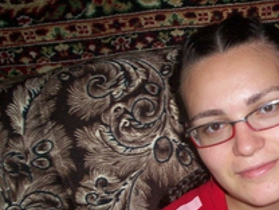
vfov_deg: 18.6
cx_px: 299
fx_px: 629
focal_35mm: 78
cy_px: 186
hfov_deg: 23.6
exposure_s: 1/64
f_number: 4.5
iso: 140
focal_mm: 5.9
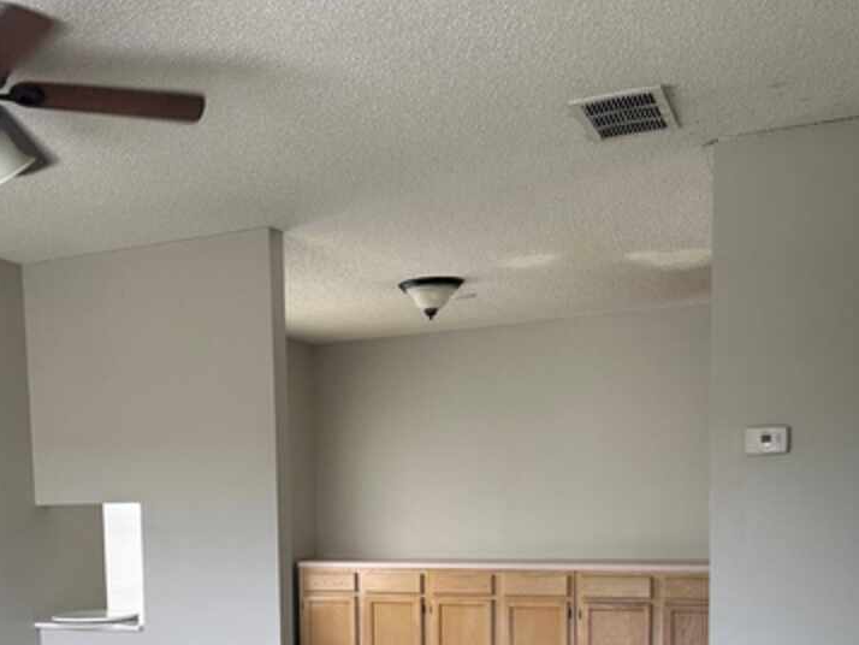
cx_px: 227
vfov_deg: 32.1
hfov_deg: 42.6
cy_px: 568
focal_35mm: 43
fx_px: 1067
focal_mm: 6.86
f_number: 1.78
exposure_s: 1/121
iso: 200
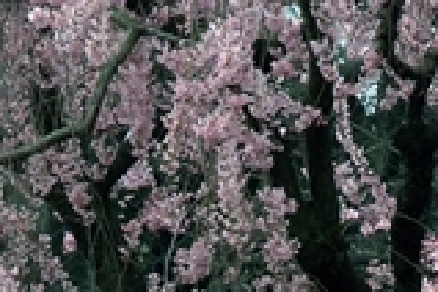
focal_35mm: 528
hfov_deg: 3.9
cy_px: 551
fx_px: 6423
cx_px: 485
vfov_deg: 2.6
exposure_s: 1/750
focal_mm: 70
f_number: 9.5
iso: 400
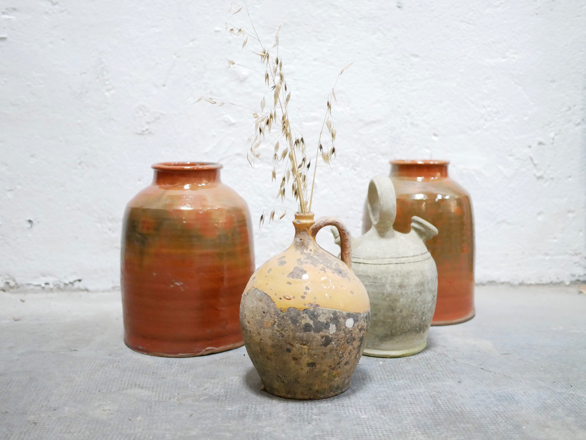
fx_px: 677
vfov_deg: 36.0
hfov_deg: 46.8
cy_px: 220
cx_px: 293
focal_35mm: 40
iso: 3200
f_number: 1.7
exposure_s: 1/60
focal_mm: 20
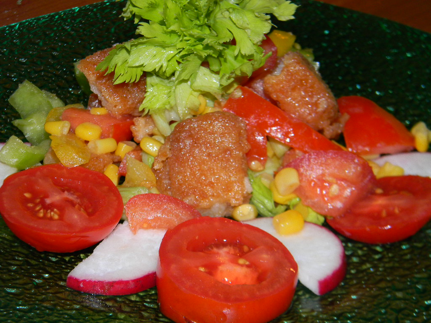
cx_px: 216
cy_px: 162
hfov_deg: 23.6
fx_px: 1033
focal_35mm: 83
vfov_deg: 17.8
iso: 200
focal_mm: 15.1
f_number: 4.5
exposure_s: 1/30
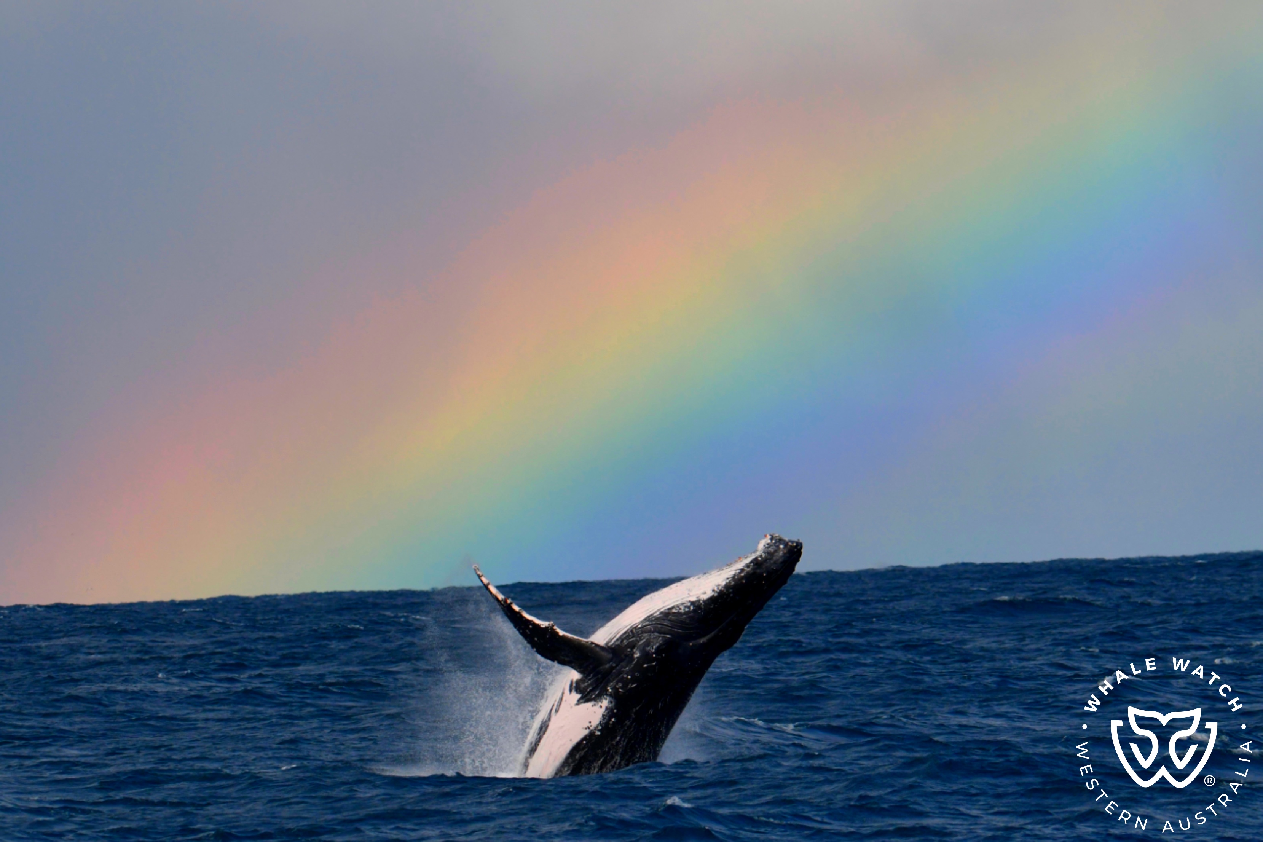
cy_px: 421
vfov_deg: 6.2
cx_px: 632
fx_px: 7718
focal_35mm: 220
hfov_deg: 9.4
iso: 800
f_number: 6.3
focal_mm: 220
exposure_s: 1/8000
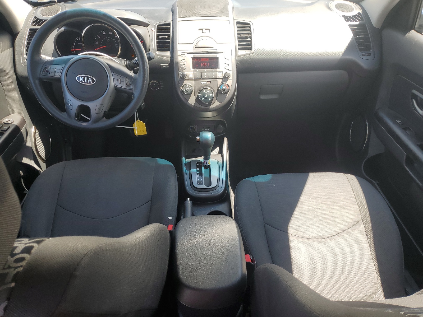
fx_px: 318
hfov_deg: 67.3
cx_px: 212
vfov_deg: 53.1
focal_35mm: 26
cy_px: 158
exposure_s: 1/294
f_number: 1.5
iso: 50
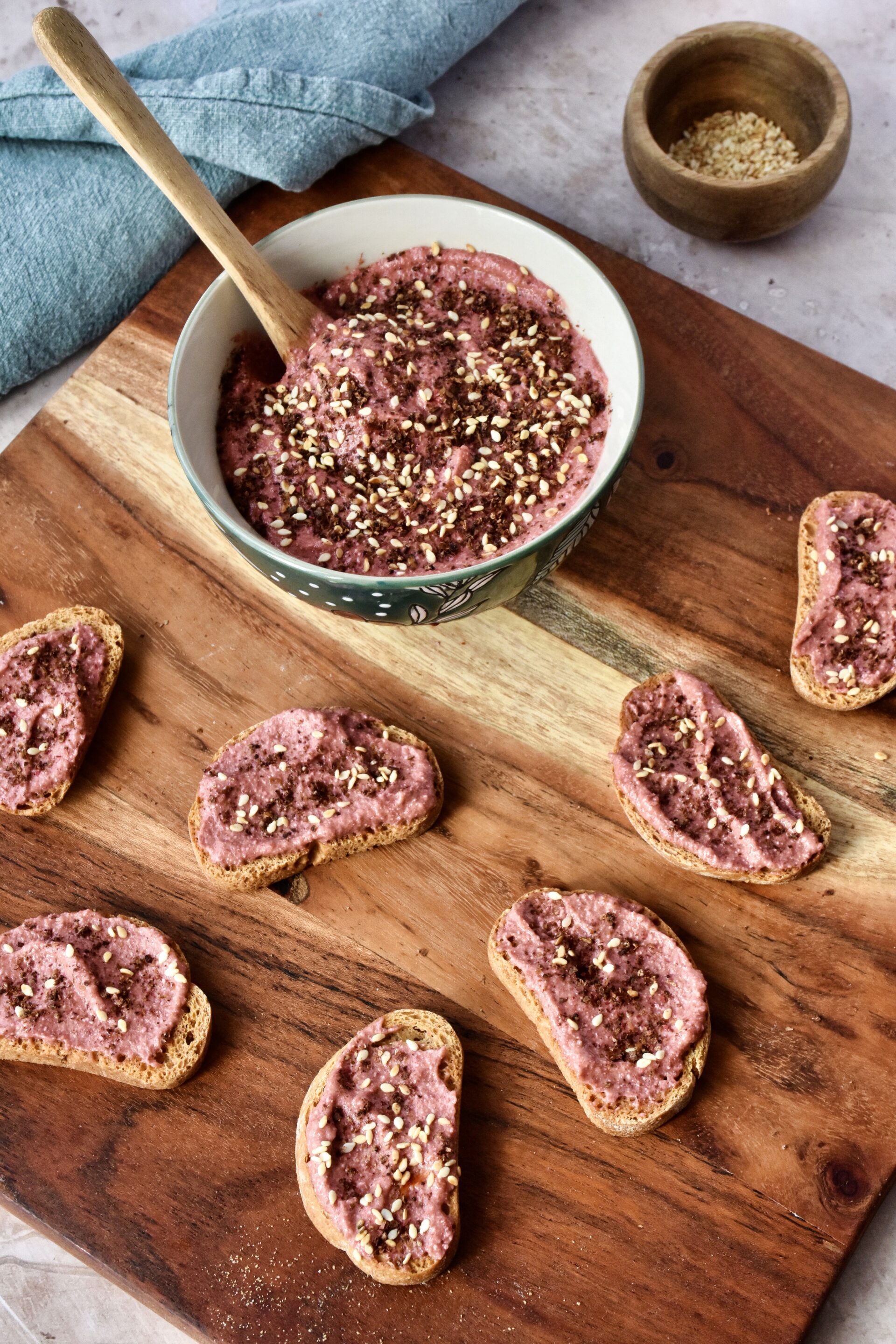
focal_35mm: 68
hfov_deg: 20.2
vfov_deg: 29.9
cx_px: 448
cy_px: 672
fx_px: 2520
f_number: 11
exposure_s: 1/100
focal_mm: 45
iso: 1000
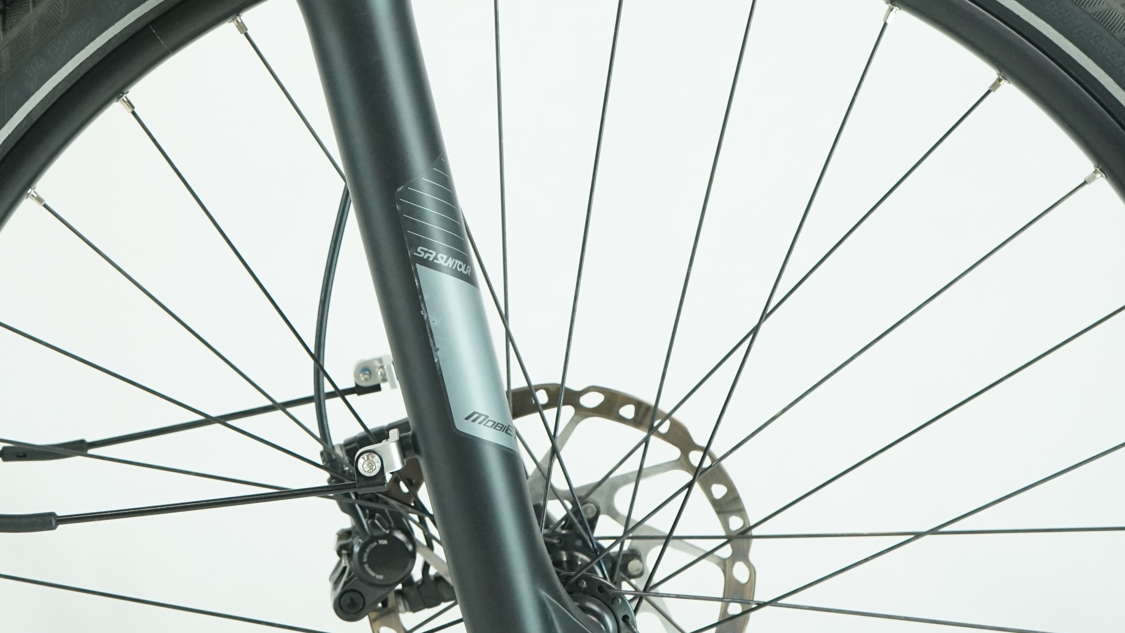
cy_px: 87
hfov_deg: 26.3
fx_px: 2386
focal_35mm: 80
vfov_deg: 15.0
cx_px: 345
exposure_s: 1/200
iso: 2500
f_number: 6.3
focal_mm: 46
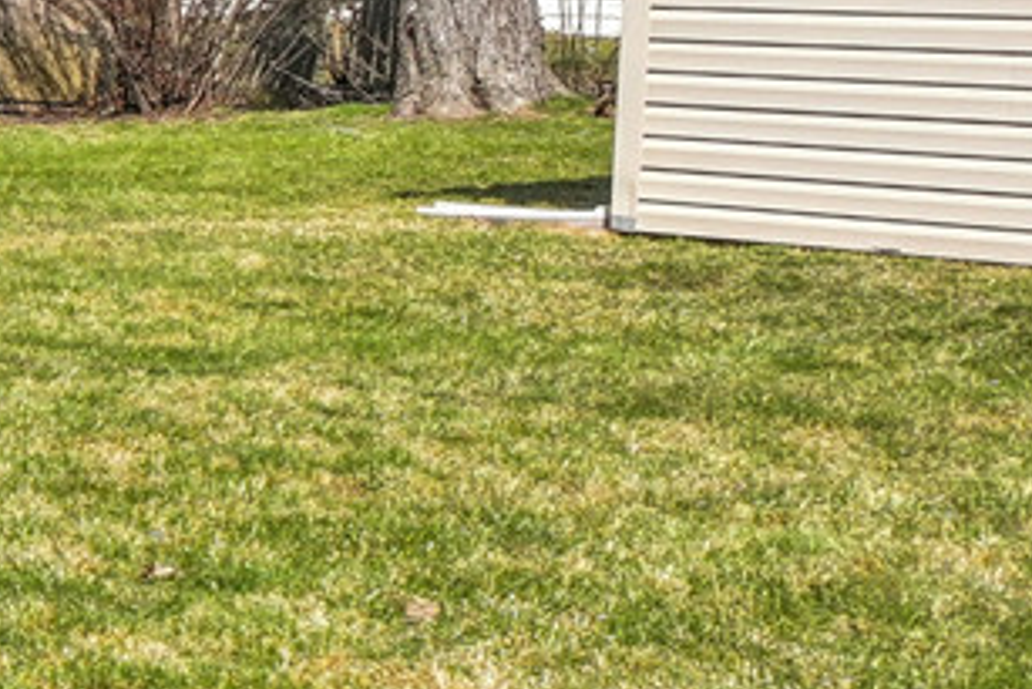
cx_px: -1203
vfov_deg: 11.5
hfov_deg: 13.9
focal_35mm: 117
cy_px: 786
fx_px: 3355
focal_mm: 12.3
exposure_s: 1/120
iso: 100
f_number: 2.8
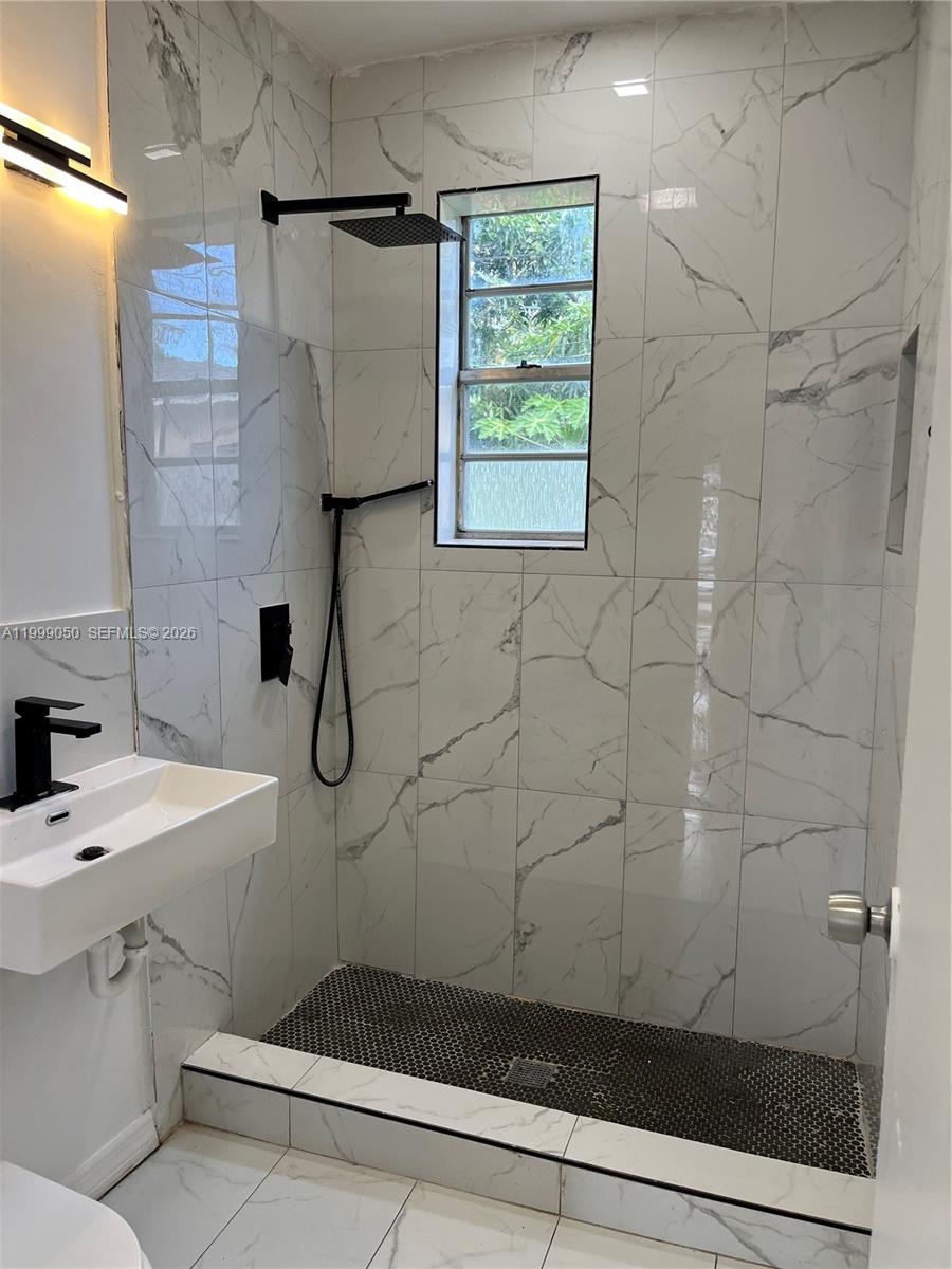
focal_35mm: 26
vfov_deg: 67.3
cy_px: 634
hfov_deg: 53.1
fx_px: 953
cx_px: 476
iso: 64
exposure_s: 1/120
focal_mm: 5.1
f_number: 1.6
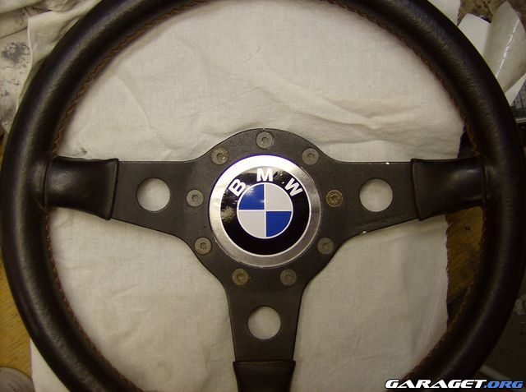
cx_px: 263
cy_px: 196
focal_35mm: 36
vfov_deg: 39.5
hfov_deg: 51.5
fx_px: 546
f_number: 2.8
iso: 154
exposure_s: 1/64
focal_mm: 6
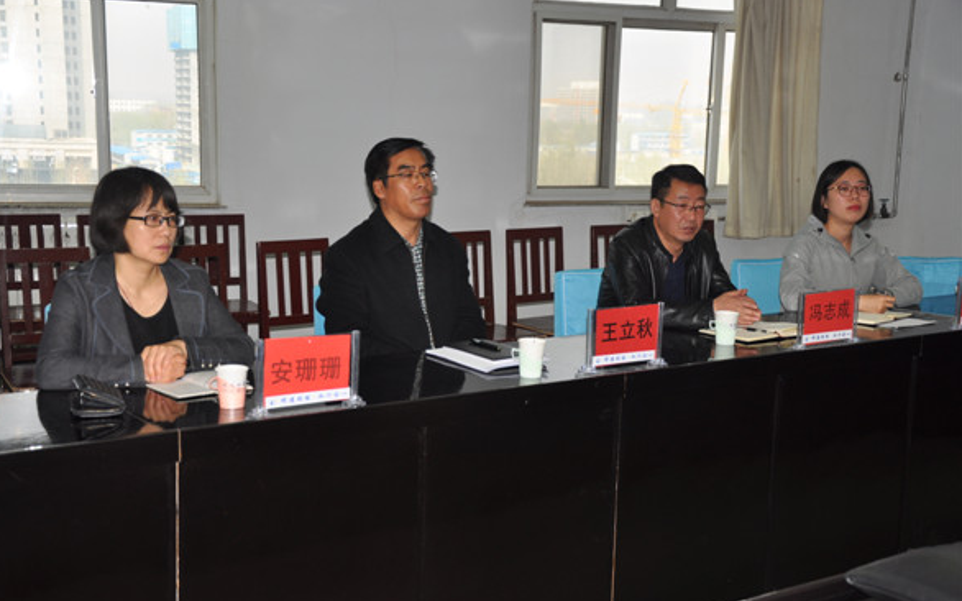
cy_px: 307
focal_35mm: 50
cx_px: 471
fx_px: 1311
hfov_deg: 40.3
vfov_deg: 25.8
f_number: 4.2
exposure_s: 1/60
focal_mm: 32
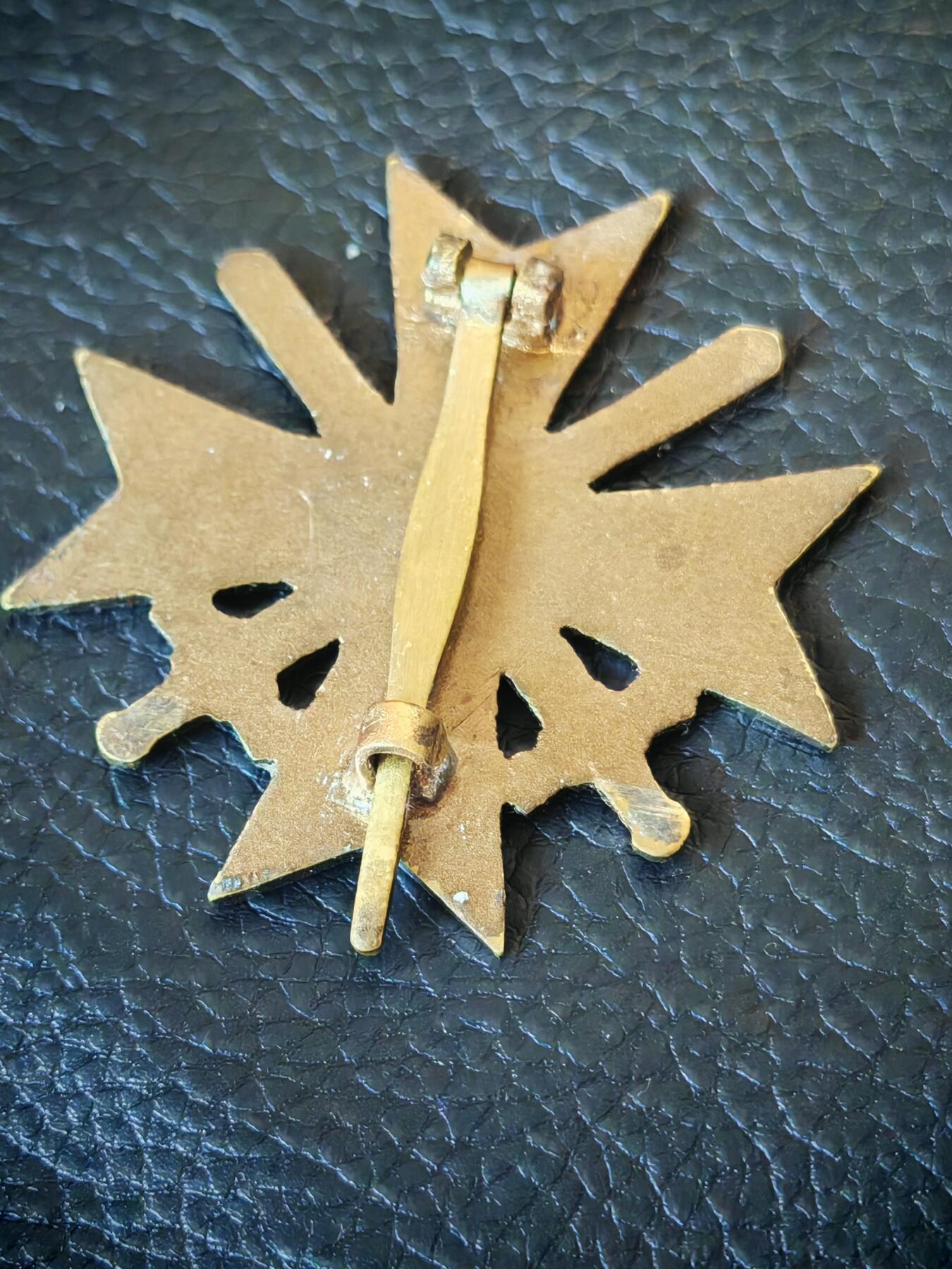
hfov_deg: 15.6
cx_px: 476
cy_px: 634
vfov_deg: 20.7
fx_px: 3484
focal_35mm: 95
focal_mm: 7.62
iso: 1000
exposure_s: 1/50
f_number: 1.6
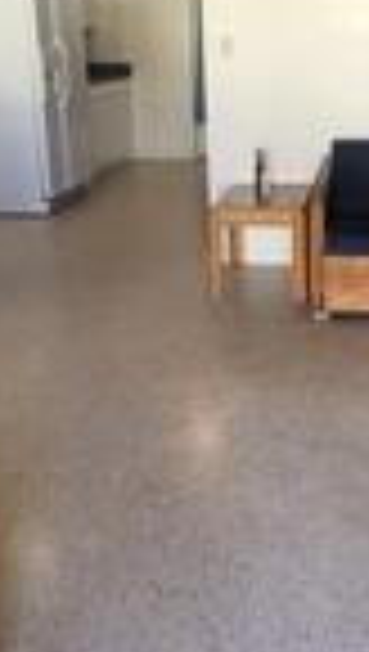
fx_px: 676
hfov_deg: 29.1
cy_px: 175
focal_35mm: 39
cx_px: 342
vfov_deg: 49.8
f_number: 2.2
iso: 80
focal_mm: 1.74
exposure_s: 1/60
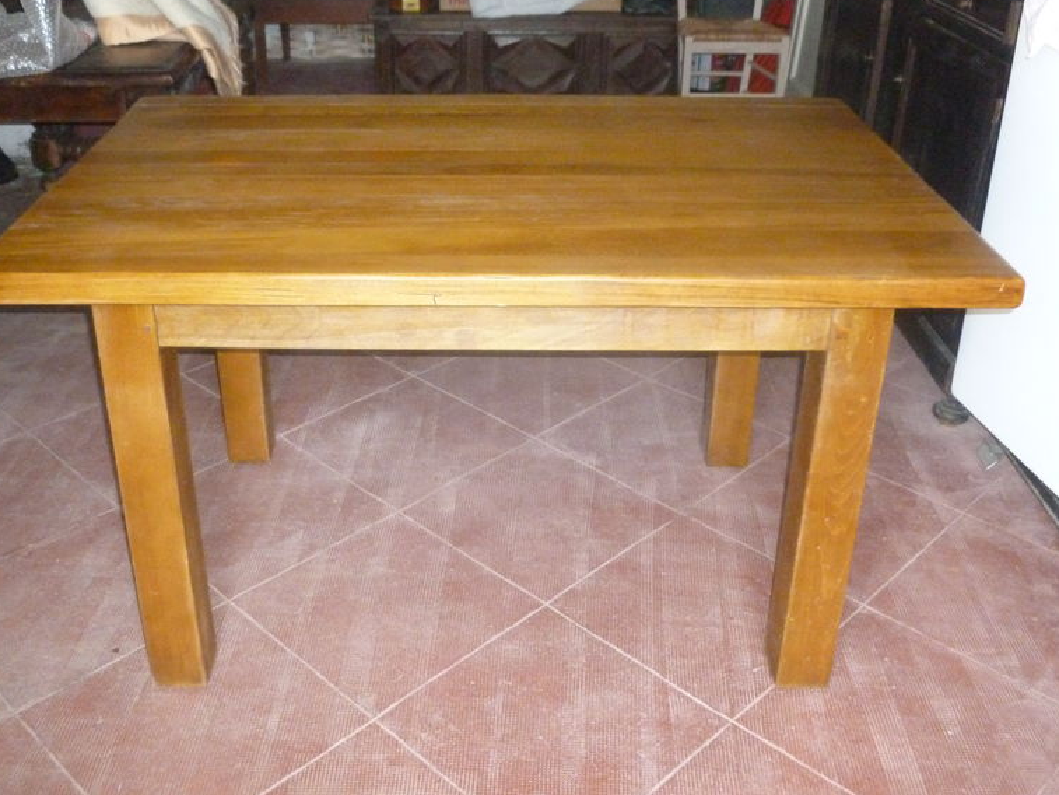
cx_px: 478
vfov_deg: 38.4
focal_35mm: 37
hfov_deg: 50.1
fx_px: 1132
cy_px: 291
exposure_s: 1/60
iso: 640
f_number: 3.3
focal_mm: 5
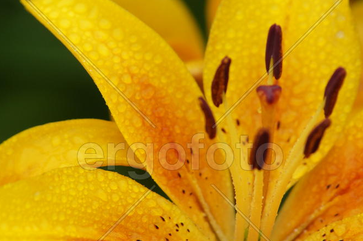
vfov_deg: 3.5
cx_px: 183
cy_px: 156
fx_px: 3988
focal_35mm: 396
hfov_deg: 5.2
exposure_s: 1/200
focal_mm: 200
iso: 800
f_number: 8
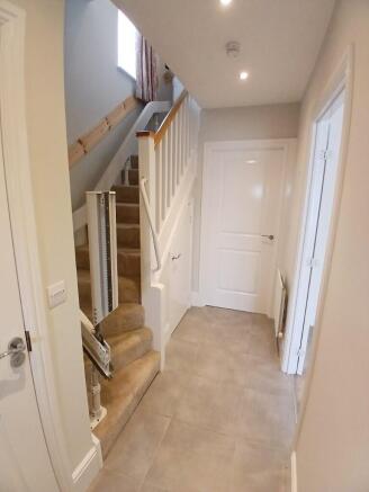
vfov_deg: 91.0
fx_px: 242
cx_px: 184
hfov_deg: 74.8
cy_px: 246
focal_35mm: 17
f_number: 2.2
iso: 160
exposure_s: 1/33.3
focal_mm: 1.4
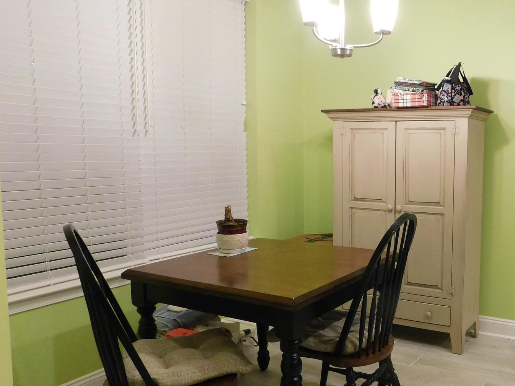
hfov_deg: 50.3
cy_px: 206
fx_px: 521
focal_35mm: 35
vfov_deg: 40.7
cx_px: 391
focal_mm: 4
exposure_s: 1/20
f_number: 3
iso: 400
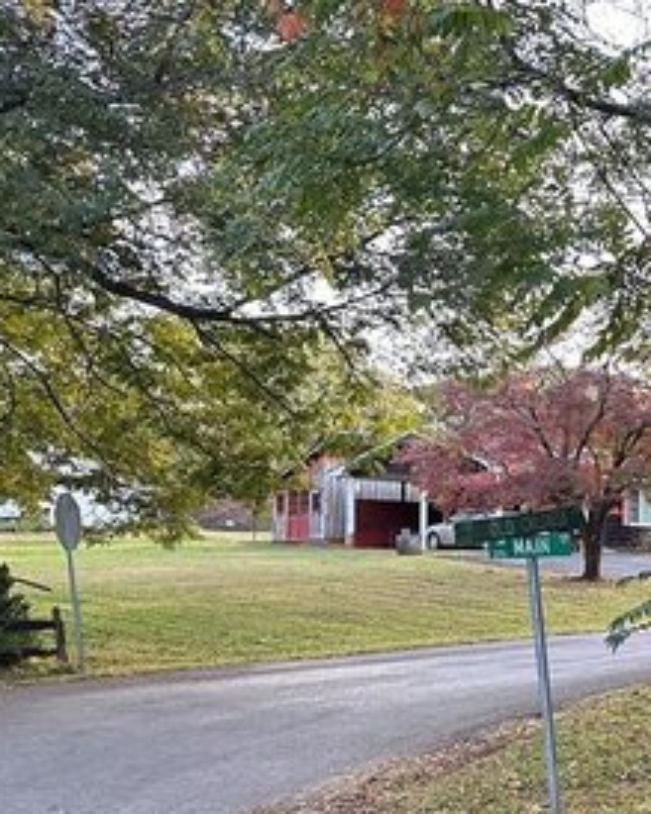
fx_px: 1301
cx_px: 923
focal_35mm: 54
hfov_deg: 23.5
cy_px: 557
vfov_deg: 34.4
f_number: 1.78
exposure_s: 1/117
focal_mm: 6.86
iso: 250
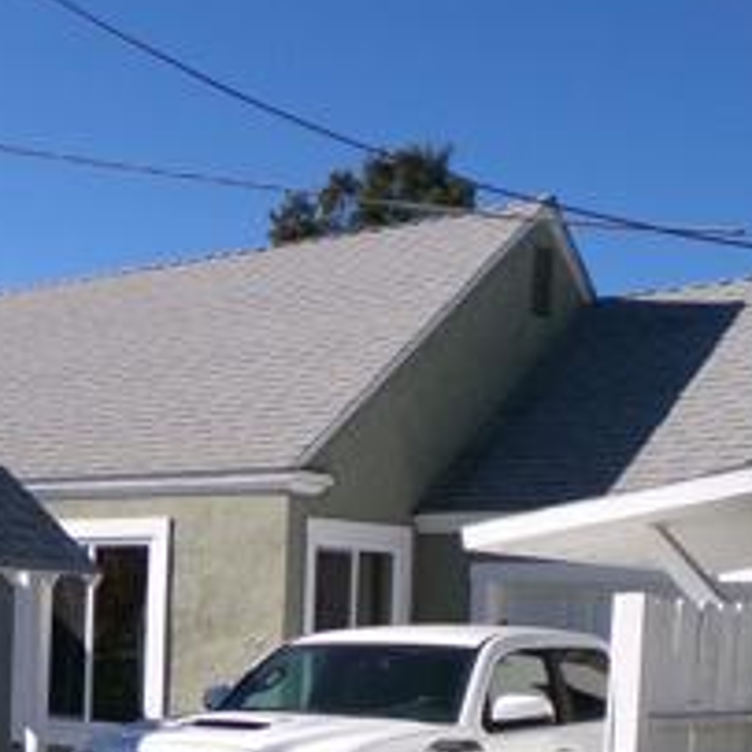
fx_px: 1647
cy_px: 722
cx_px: -26
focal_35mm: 67
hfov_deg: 24.4
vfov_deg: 24.7
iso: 100
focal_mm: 4.3
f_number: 11.07
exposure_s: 1/125
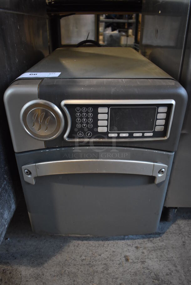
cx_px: 96
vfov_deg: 67.3
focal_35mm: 27
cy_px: 142
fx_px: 215
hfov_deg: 48.0
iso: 1800
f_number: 3.5
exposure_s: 1/125
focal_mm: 18
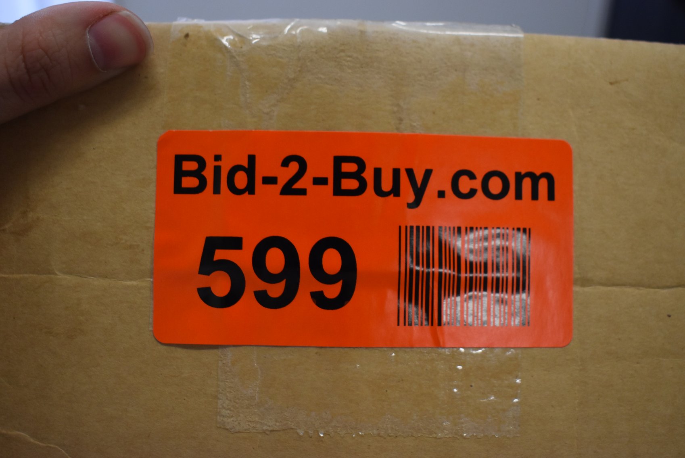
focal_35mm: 40
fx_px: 771
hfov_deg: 47.9
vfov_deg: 33.1
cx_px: 342
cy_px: 229
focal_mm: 27
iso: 1100
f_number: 4
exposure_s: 1/125
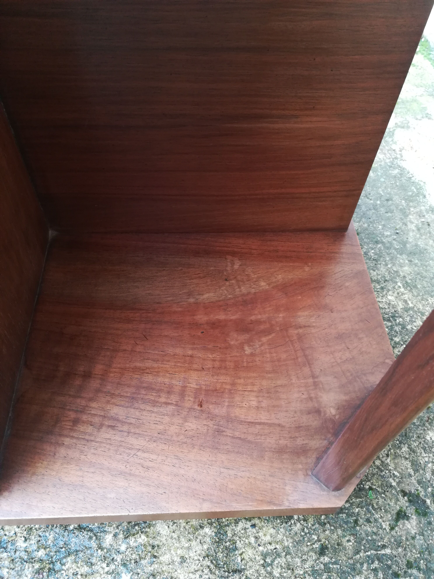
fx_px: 435
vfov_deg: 67.3
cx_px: 217
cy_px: 290
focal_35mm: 26
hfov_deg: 53.1
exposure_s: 1/33.3
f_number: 2.2
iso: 200
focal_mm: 3.83
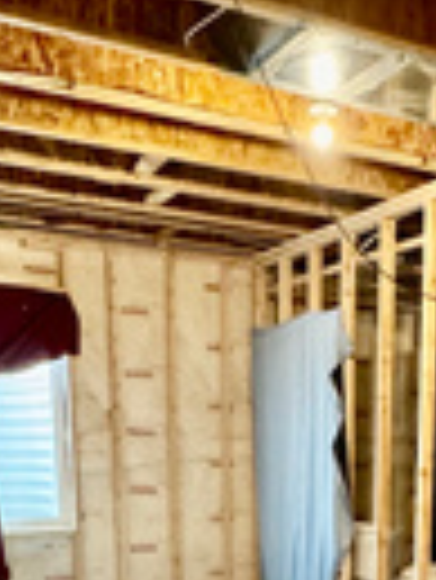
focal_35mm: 52
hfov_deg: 27.8
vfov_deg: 32.6
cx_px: 315
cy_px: 629
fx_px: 872
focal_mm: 2.22
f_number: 2.2
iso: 1000
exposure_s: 1/60
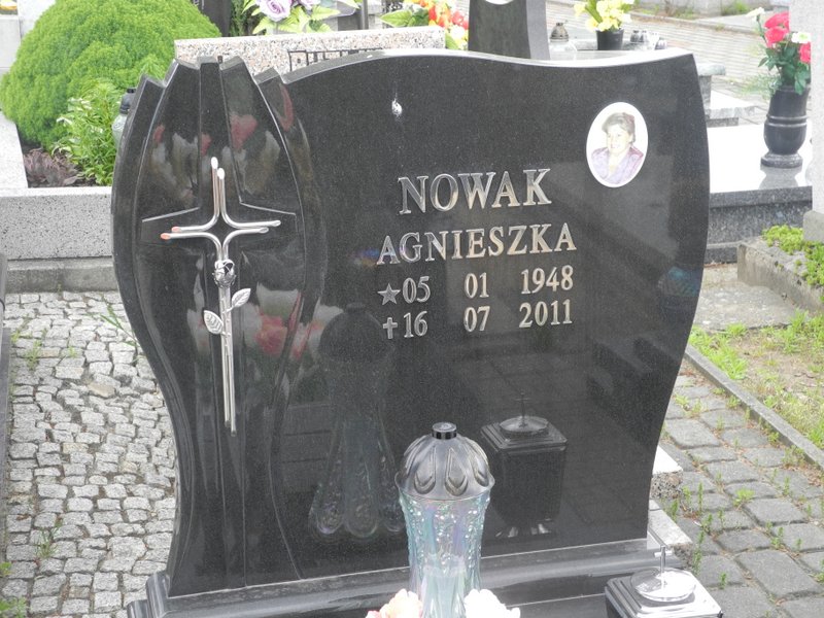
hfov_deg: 28.6
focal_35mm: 68
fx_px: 1619
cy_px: 309
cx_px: 412
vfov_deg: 21.6
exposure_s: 1/80
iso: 100
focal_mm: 14.5
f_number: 4
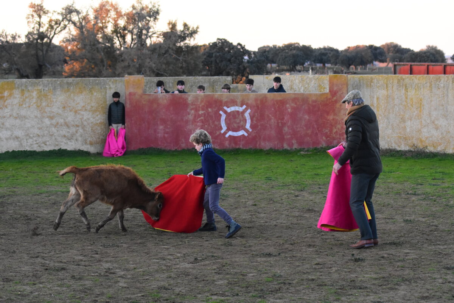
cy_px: 152
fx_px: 1324
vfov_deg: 13.0
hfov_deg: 19.5
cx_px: 227
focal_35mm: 105
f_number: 5.6
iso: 4000
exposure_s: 1/500
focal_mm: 70
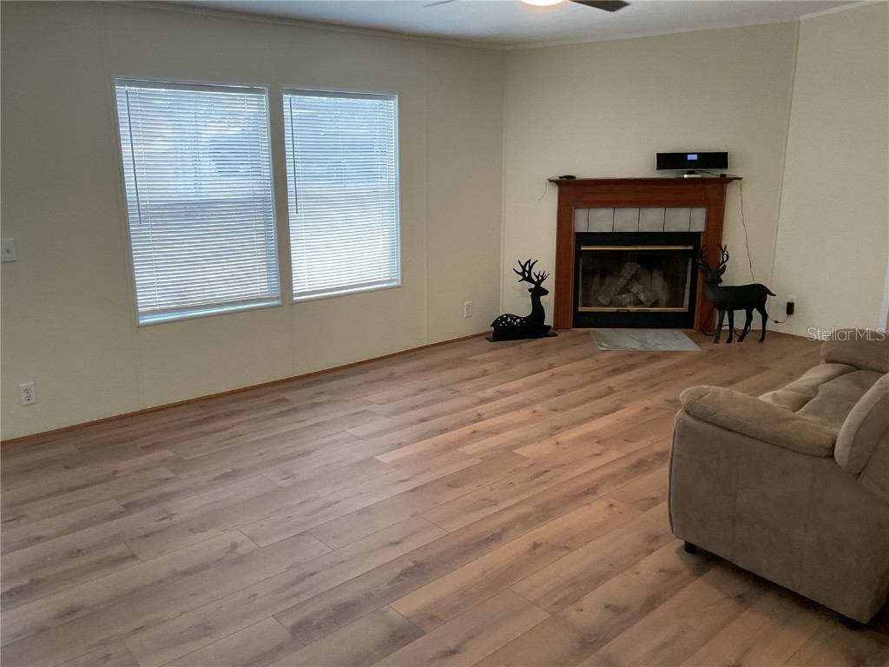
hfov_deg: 61.7
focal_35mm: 29
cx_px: 444
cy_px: 334
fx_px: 745
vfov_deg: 48.2
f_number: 1.8
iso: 80
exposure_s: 1/60
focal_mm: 3
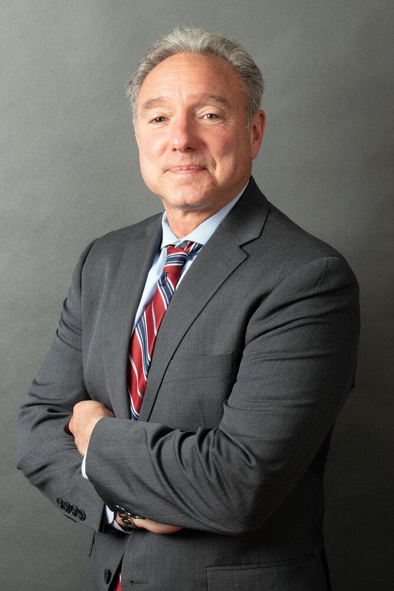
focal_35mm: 75
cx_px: 197
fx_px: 1231
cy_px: 296
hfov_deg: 18.2
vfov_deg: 27.0
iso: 400
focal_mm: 50
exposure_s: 1/60
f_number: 13
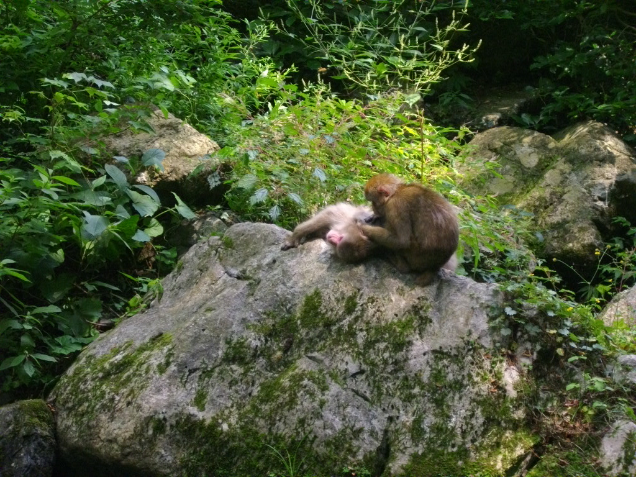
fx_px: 2058
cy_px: 238
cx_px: 318
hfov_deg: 17.6
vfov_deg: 13.2
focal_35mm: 112
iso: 322
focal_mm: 18.6
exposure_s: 1/125
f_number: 5.2
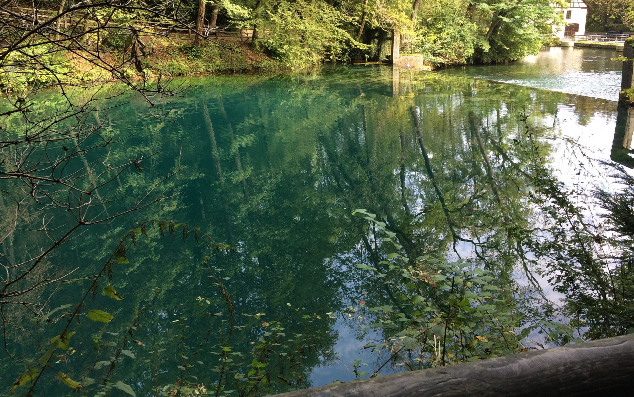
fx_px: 553
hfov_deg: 59.7
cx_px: 317
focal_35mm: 32
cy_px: 163
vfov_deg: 39.3
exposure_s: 1/120
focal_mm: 4.12
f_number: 2.2
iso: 40
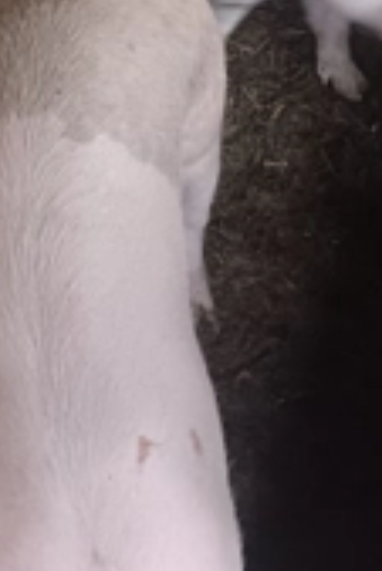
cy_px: -57
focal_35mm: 59
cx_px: -98
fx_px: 937
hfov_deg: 21.2
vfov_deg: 30.4
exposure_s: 1/16.7
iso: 3596
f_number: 1.75
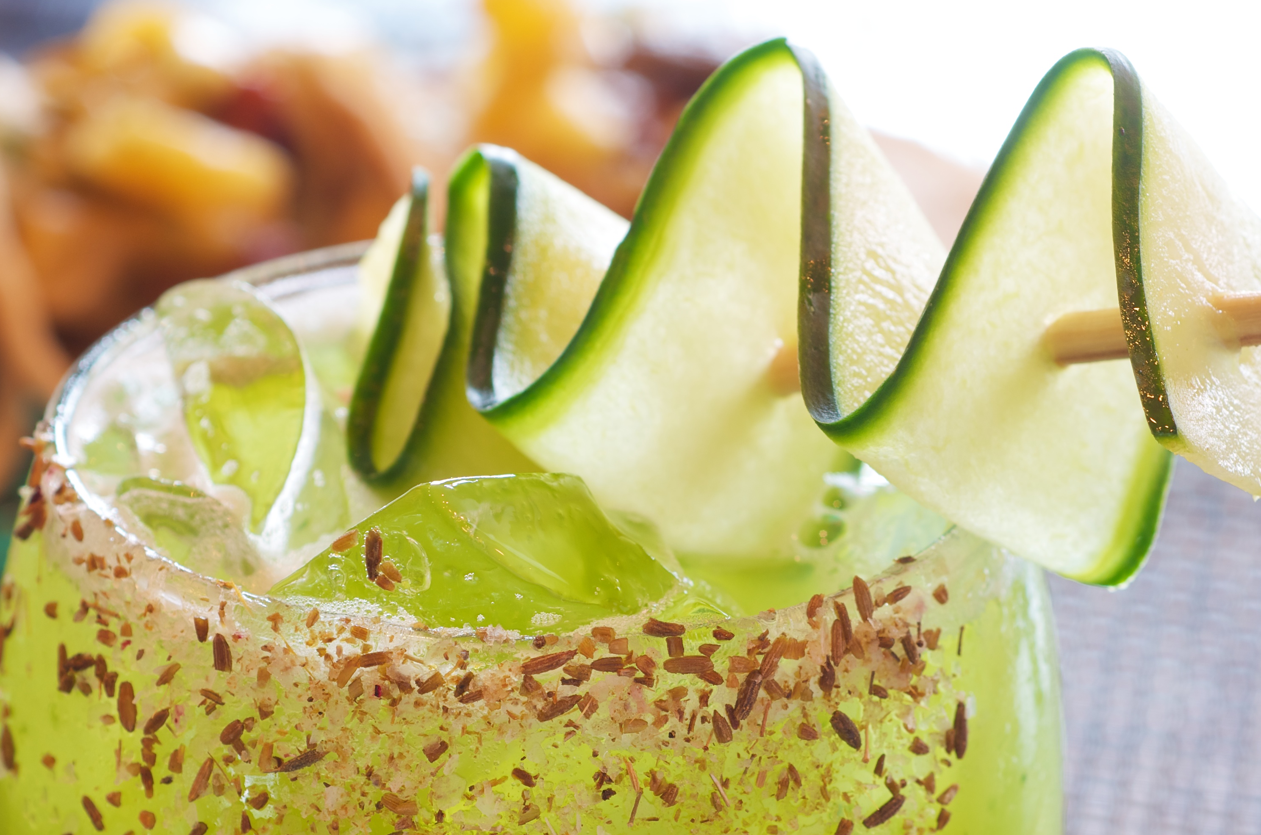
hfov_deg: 13.8
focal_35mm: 149
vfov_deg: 9.2
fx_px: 5209
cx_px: 552
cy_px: 528
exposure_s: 3
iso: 100
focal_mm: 60
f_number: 7.1
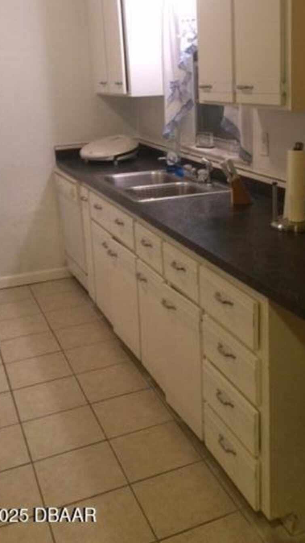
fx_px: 575
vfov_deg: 50.0
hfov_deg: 29.3
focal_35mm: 40
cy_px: 202
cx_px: 226
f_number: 2.2
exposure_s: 1/30
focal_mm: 4.15
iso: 320
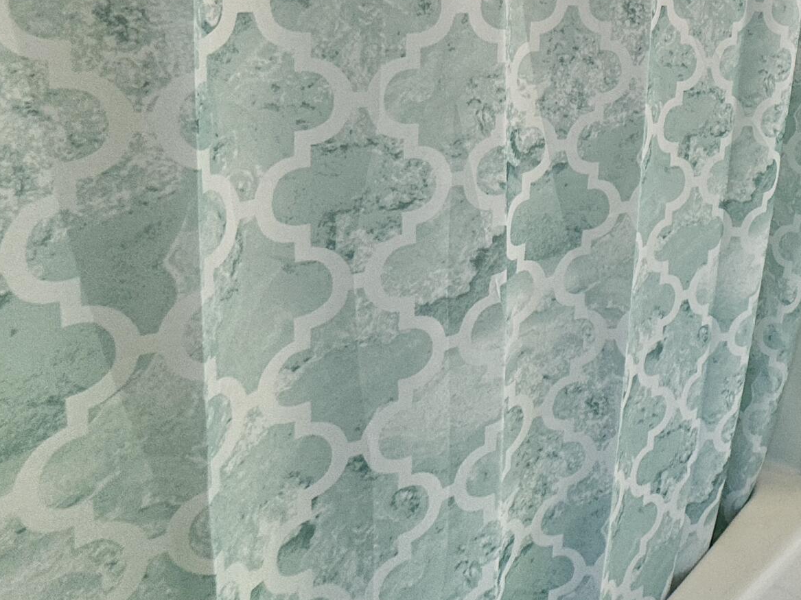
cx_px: 749
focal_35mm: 36
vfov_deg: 37.3
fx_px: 833
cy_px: 71
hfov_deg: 45.5
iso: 125
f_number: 2.2
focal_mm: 2.22
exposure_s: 1/120
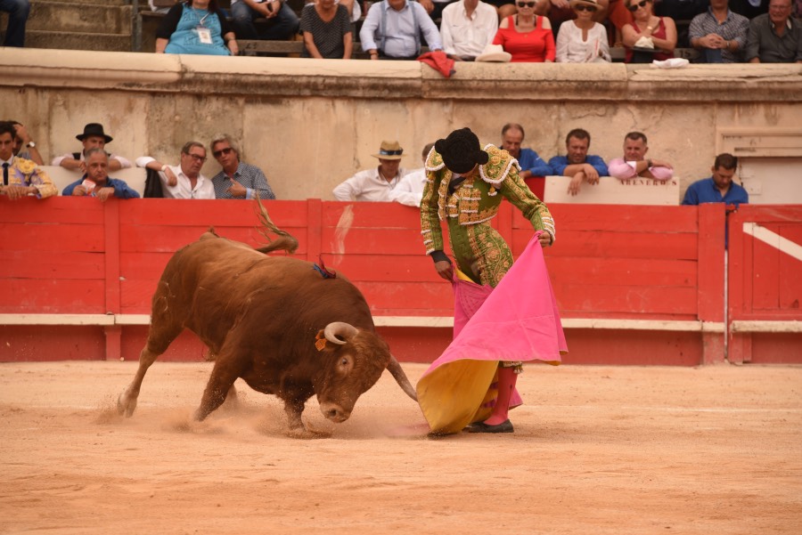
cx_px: 401
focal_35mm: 200
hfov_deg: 10.3
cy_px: 268
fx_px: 4457
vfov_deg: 6.9
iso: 400
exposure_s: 1/800
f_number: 7.1
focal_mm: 200
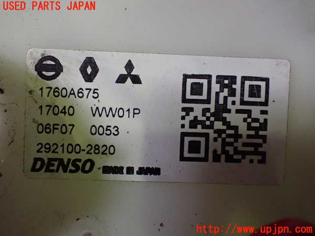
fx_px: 328
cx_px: 158
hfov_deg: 51.4
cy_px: 118
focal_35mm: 36
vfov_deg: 39.7
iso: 640
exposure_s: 1/160
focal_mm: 6.37
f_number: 2.5
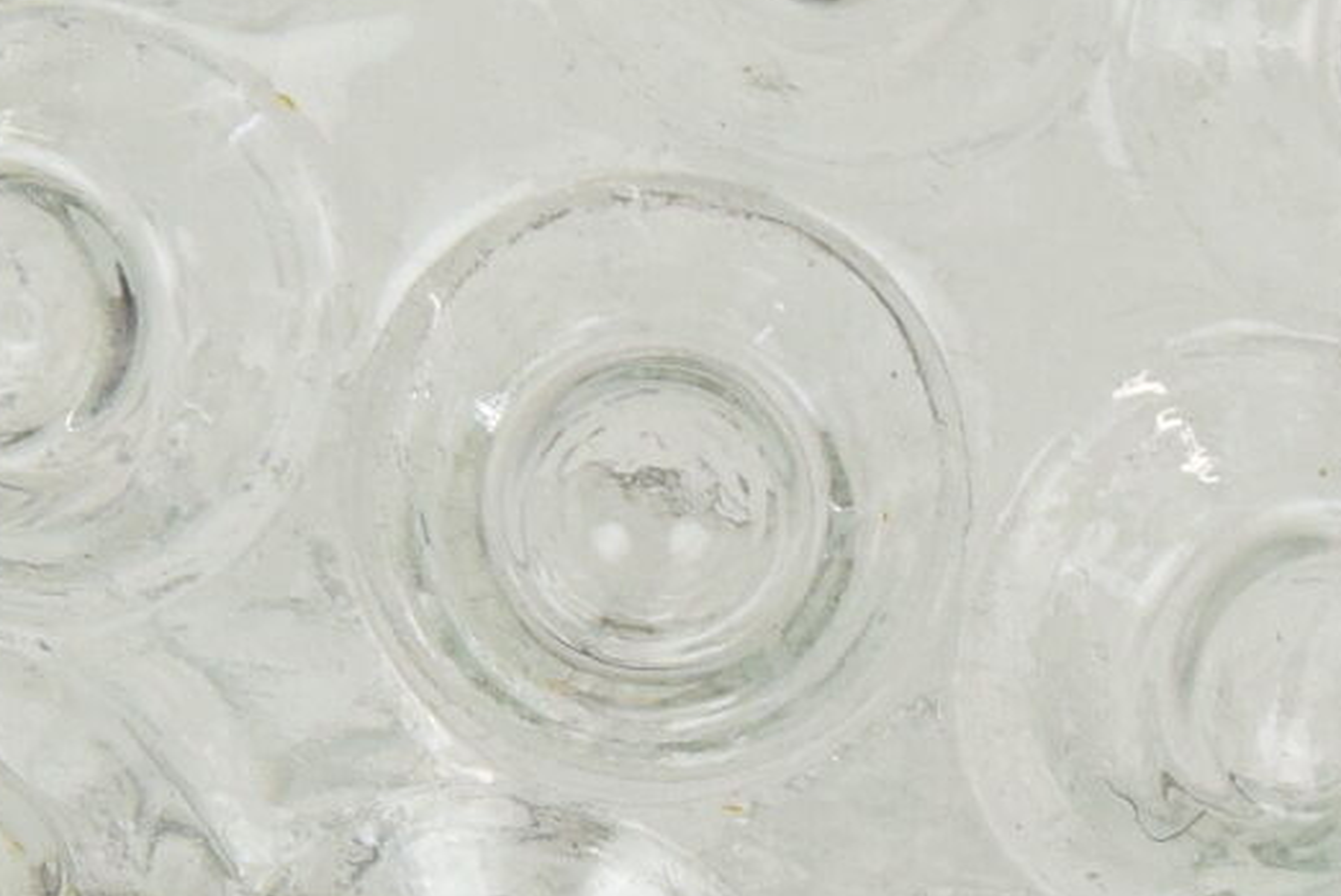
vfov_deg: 7.3
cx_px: 475
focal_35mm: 189
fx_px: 7046
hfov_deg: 10.9
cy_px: 842
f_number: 9
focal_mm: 22
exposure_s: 1/320
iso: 1600
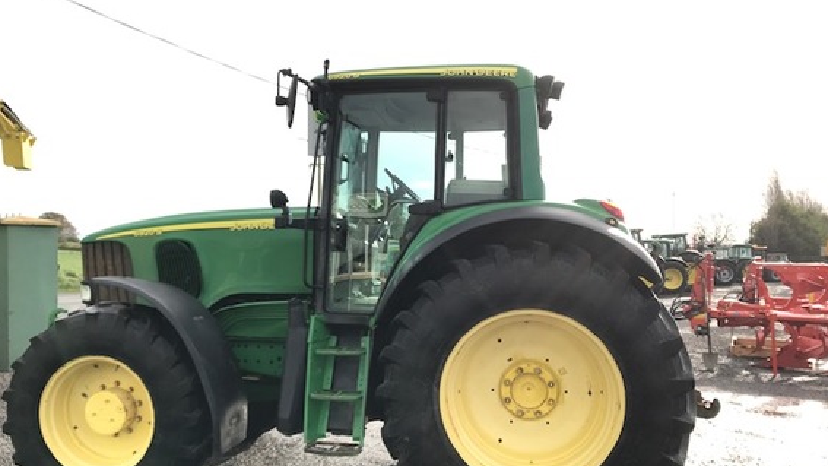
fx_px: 681
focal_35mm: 31
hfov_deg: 62.6
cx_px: 412
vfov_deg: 37.6
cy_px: 282
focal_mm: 3.99
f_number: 1.8
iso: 20
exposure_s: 1/939
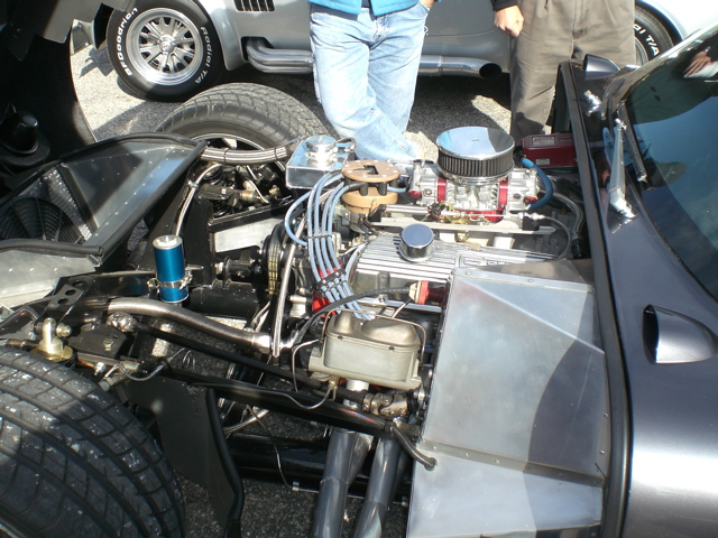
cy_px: 269
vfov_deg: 37.7
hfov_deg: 49.0
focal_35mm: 38
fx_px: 788
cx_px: 359
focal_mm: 6.3
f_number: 4.4
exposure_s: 1/200
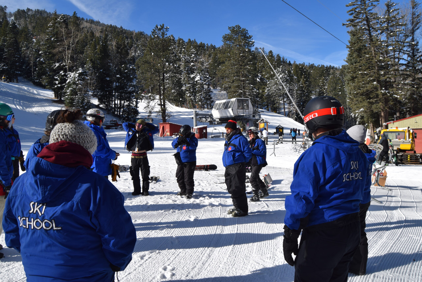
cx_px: 211
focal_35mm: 28
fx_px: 334
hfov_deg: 64.6
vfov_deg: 45.7
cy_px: 141
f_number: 10
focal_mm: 19
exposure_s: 1/400
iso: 200
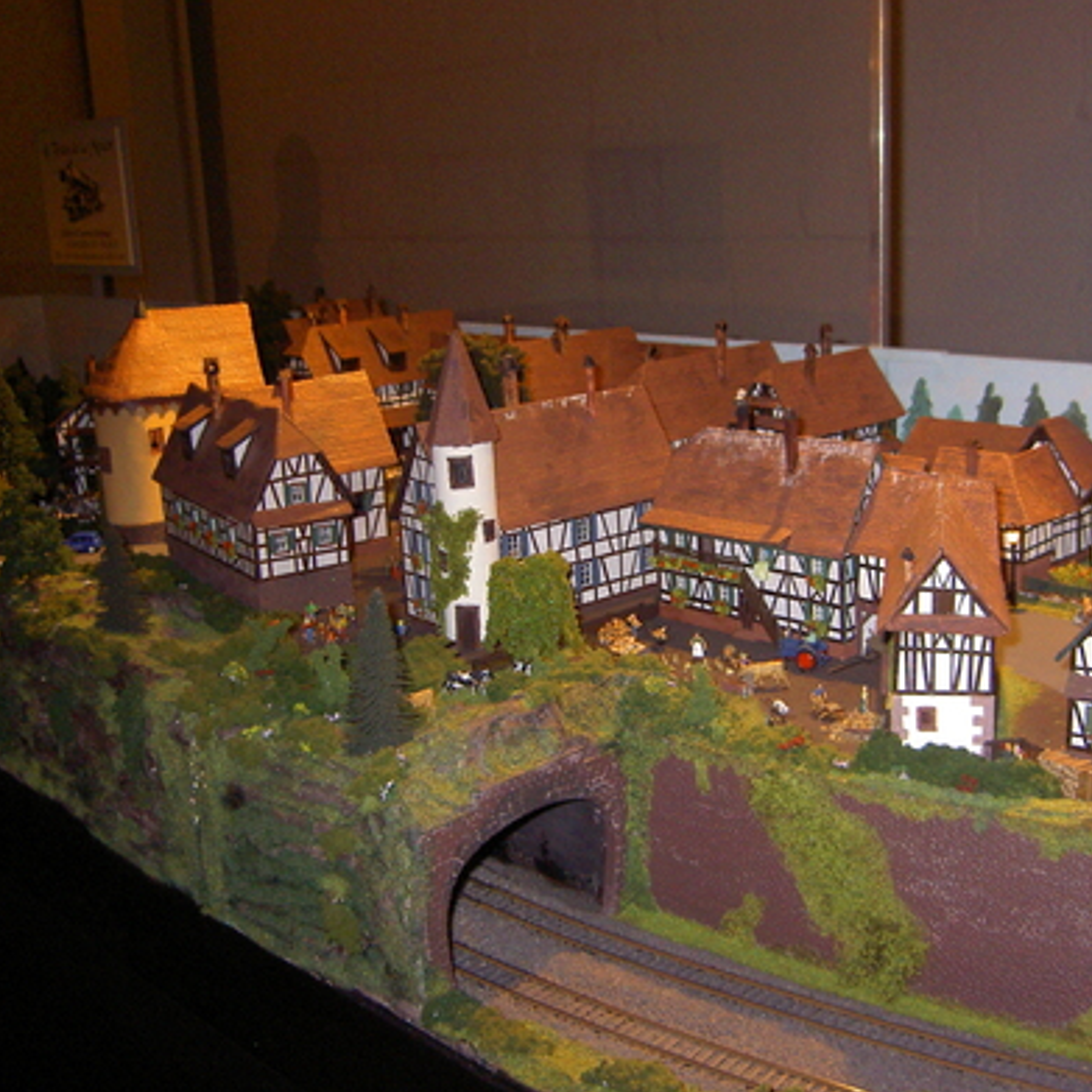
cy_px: 536
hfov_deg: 40.8
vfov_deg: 40.9
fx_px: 1463
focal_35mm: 41
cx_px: 638
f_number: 2.8
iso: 200
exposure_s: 1/60
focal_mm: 5.6
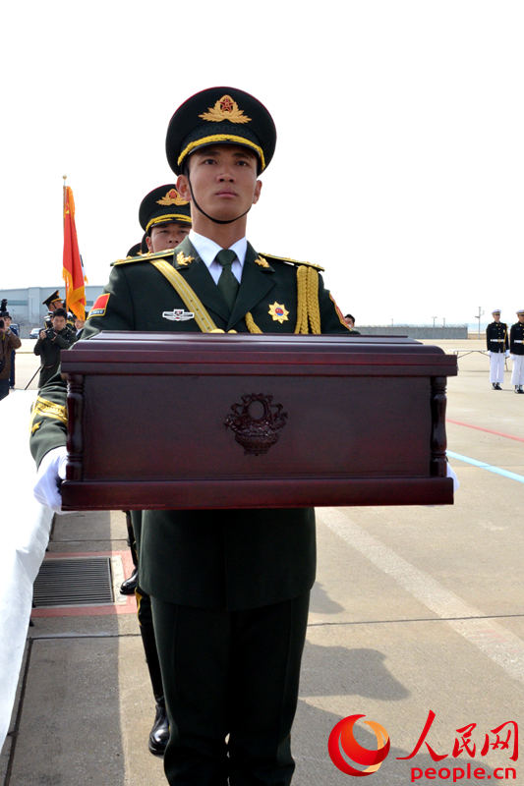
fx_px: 917
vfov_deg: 46.4
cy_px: 393
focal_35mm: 42
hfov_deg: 31.9
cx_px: 262
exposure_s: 1/800
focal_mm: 28
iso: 1250
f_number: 14
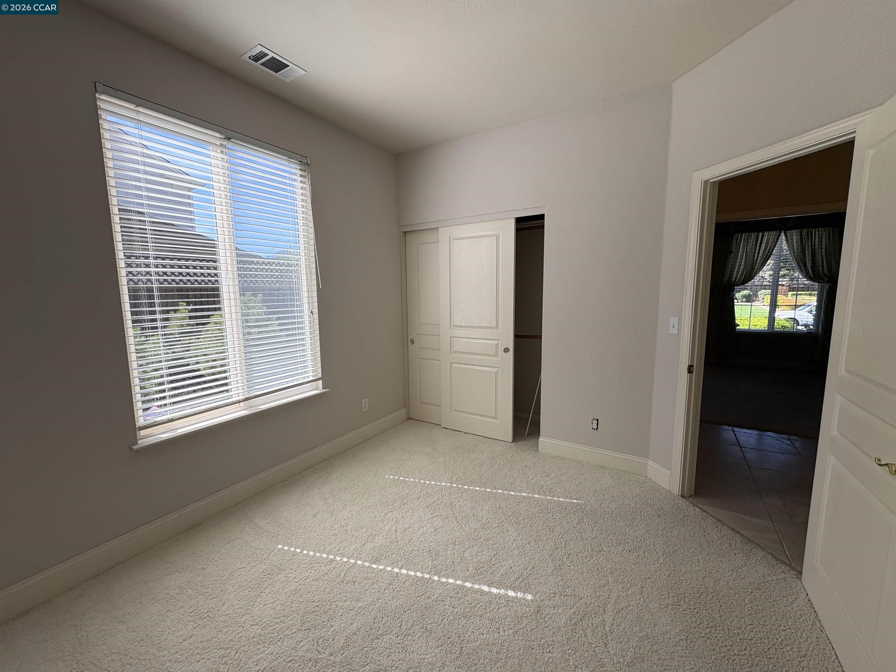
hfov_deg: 102.1
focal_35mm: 14
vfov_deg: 85.7
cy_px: 336
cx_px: 448
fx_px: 362
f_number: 2.2
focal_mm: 2.22
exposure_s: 1/383
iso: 64
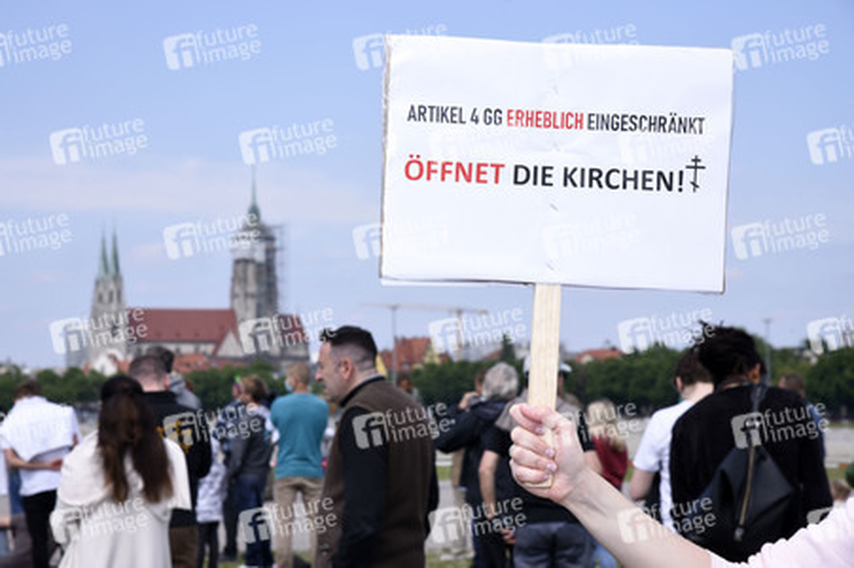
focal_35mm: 95
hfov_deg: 21.5
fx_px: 2252
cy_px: 284
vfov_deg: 14.4
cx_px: 427
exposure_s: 1/160
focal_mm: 95
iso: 160
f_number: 11
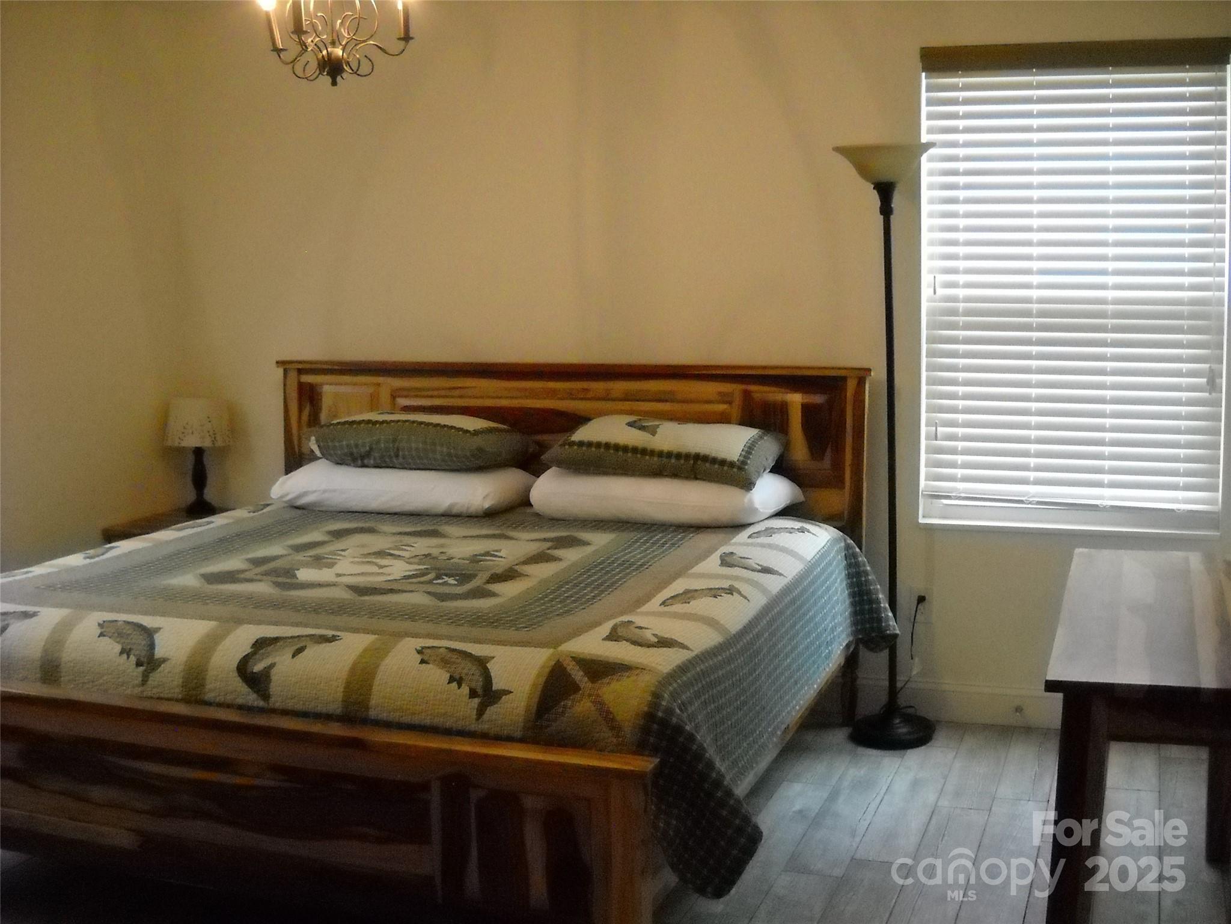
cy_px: 462
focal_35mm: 41
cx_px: 616
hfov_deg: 45.8
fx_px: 1458
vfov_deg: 35.1
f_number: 3.1
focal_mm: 6.72
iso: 800
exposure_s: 1/125
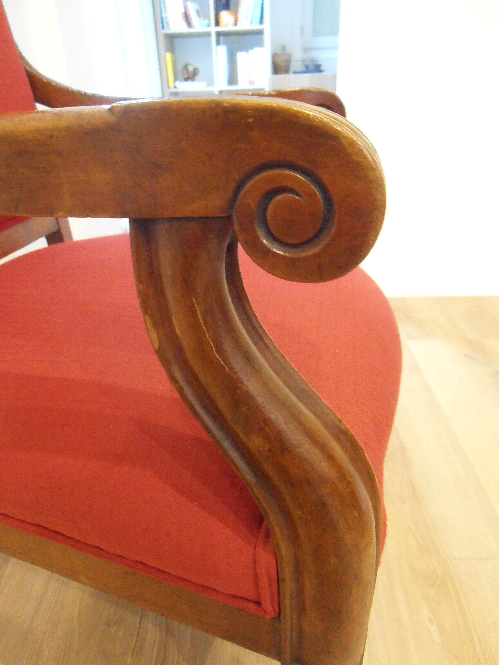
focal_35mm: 24
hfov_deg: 56.8
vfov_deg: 71.6
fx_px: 461
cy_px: 332
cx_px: 250
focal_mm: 4.2
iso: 800
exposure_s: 1/15
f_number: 3
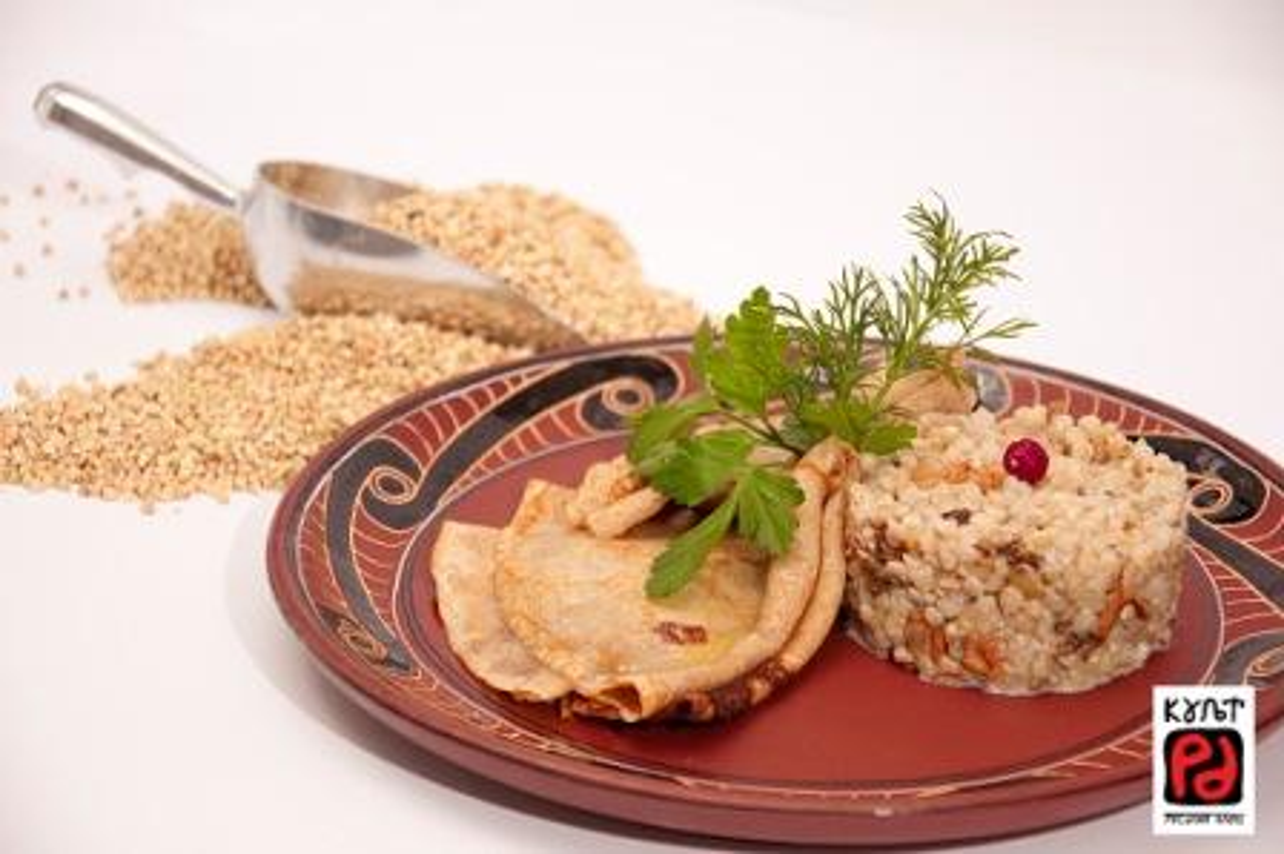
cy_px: 427
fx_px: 4277
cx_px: 642
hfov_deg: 17.1
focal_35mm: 120
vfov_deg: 11.4
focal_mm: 80
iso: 200
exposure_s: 1/100
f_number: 5.6
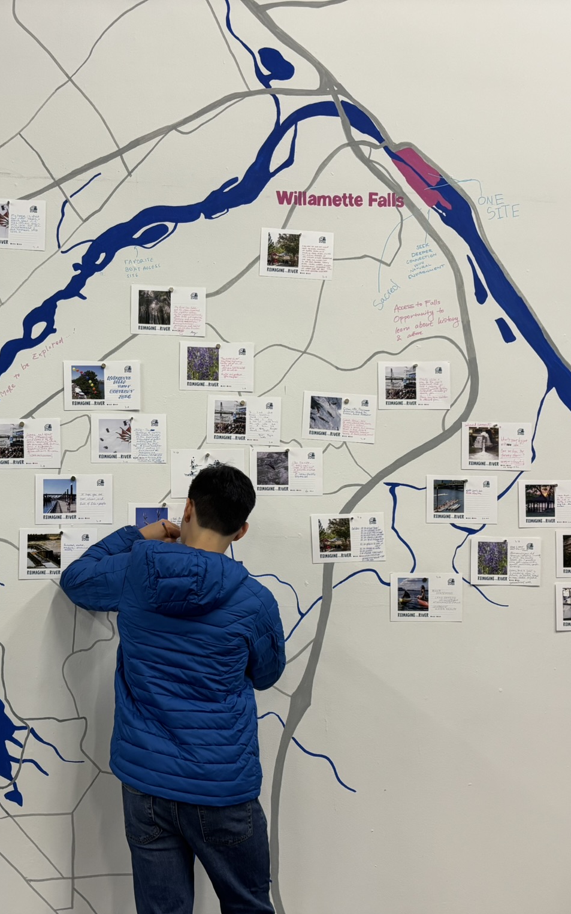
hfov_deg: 34.0
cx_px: 173
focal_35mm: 37
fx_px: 921
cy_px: 460
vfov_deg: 52.8
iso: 160
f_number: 1.6
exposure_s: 1/60
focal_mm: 5.96
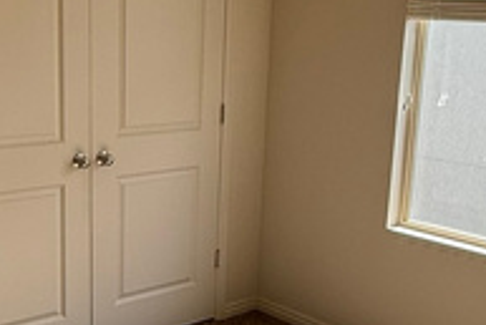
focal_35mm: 58
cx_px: 181
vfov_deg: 23.3
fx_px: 784
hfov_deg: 34.3
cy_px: 212
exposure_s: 1/293
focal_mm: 2.22
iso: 50
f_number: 2.2
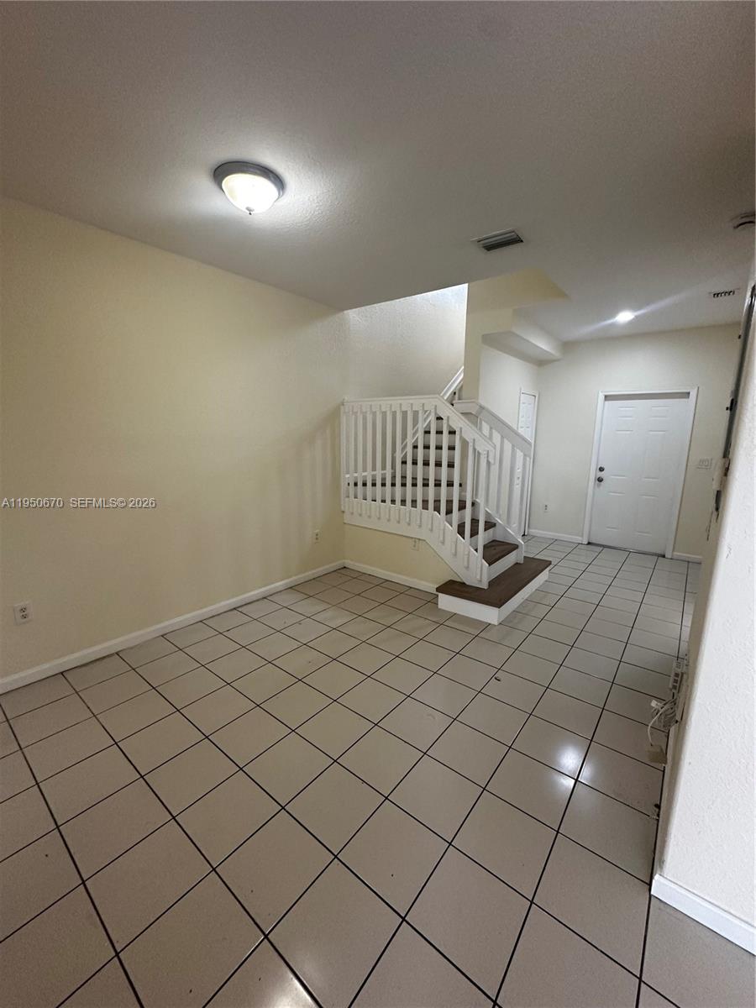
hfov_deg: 85.7
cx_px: 378
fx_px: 408
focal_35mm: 14
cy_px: 504
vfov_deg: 102.1
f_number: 2.2
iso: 250
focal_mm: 2.22
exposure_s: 1/120
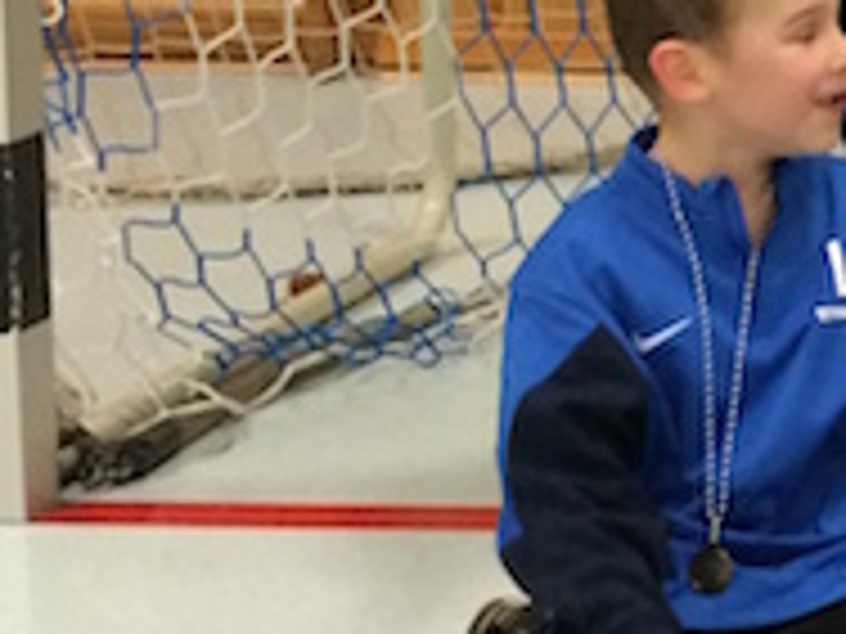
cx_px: 1580
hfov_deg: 13.6
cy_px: -36
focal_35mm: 128
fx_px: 3128
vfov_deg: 11.4
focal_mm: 4.12
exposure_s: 1/30
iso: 160
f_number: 2.2
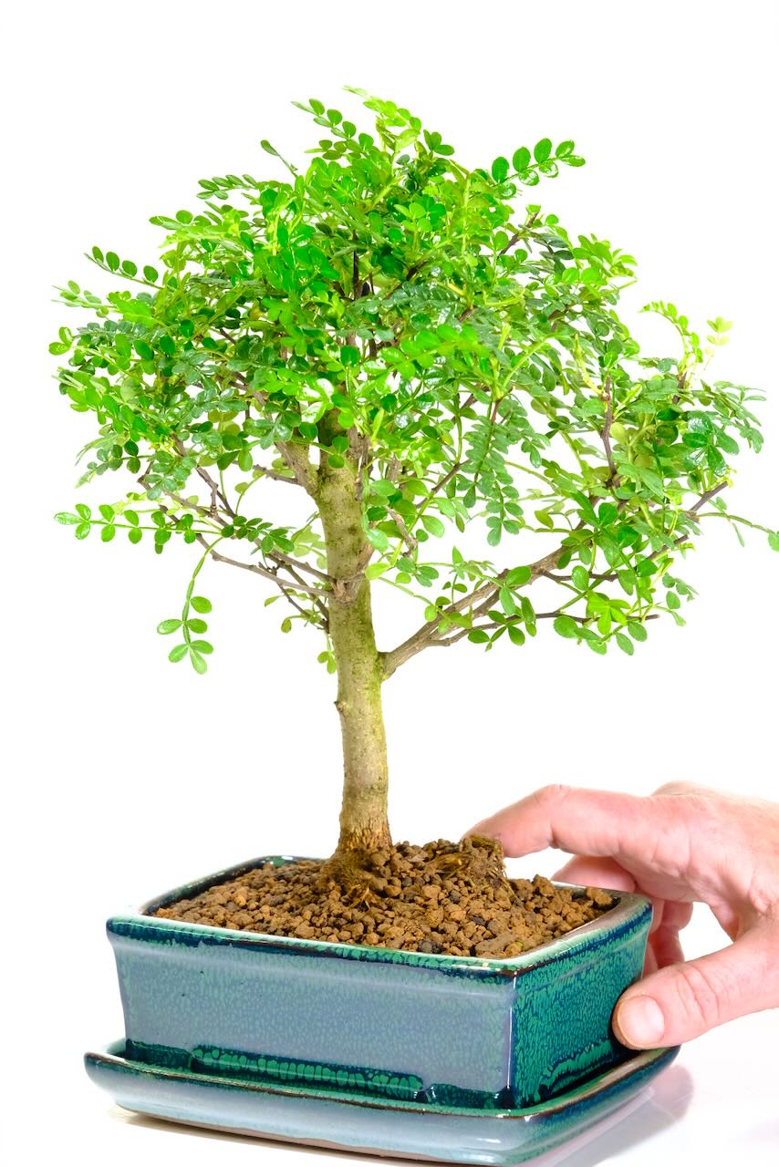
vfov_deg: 17.1
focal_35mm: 120
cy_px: 584
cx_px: 390
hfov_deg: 11.4
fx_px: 3893
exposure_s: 1/30
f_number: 8
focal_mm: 80
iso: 2500
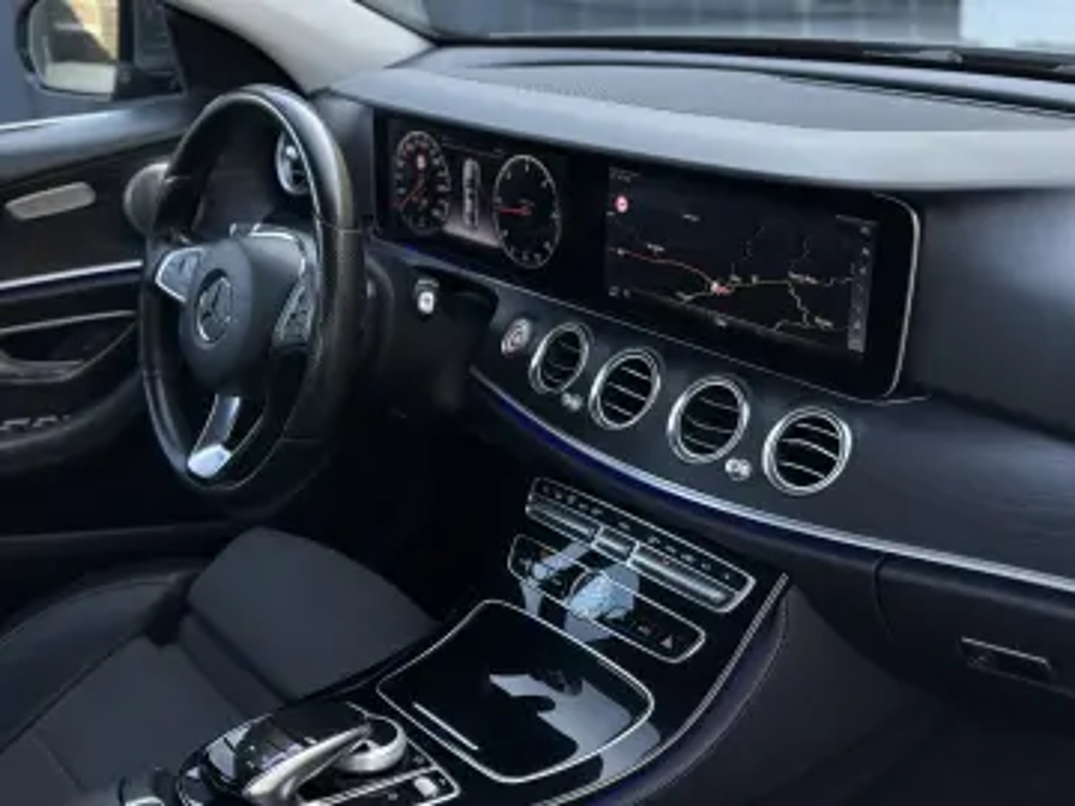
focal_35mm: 48
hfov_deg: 39.7
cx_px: 538
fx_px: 1491
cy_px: 403
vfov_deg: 30.3
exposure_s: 1/201
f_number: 1.78
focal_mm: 6.76
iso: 100
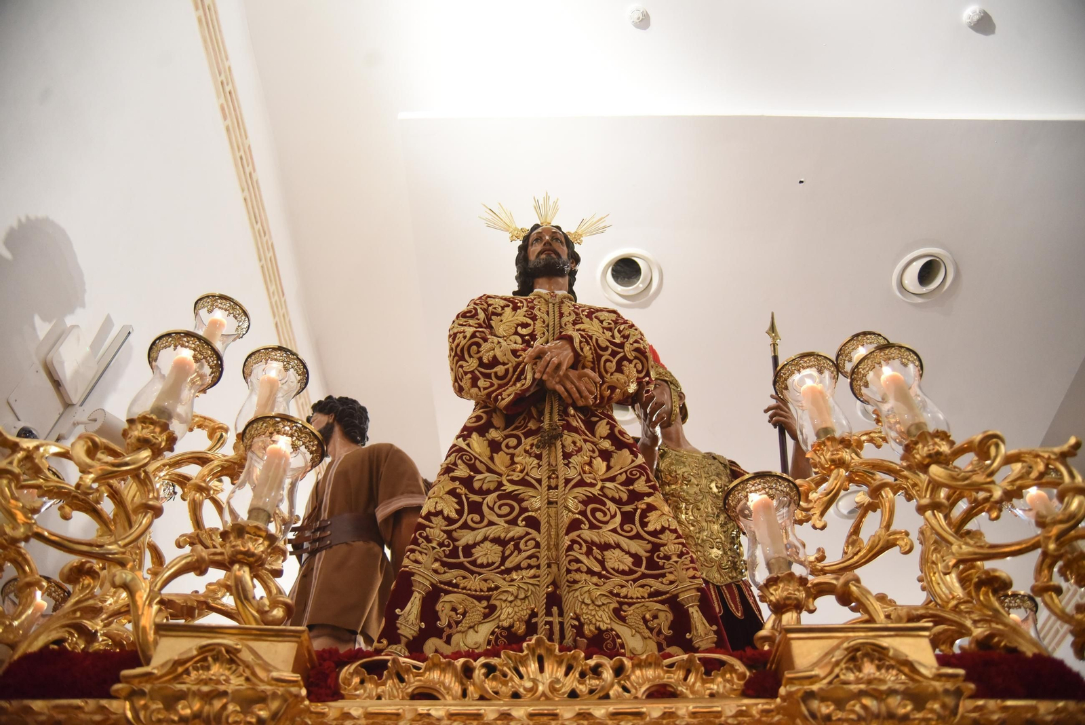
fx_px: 874
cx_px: 542
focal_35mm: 29
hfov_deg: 63.6
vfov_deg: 45.0
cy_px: 362
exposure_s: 1/250
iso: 5000
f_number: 4.5
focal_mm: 29
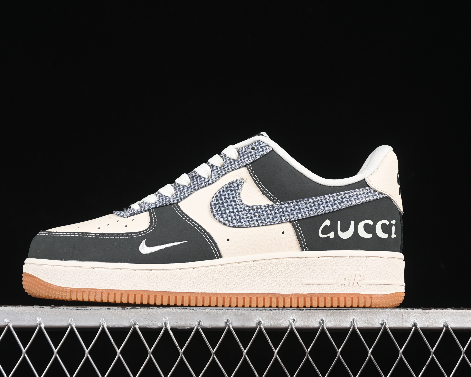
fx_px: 1185
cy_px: 188
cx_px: 217
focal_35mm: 85
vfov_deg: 18.1
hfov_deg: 22.5
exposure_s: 1/60
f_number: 6.3
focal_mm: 50
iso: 160
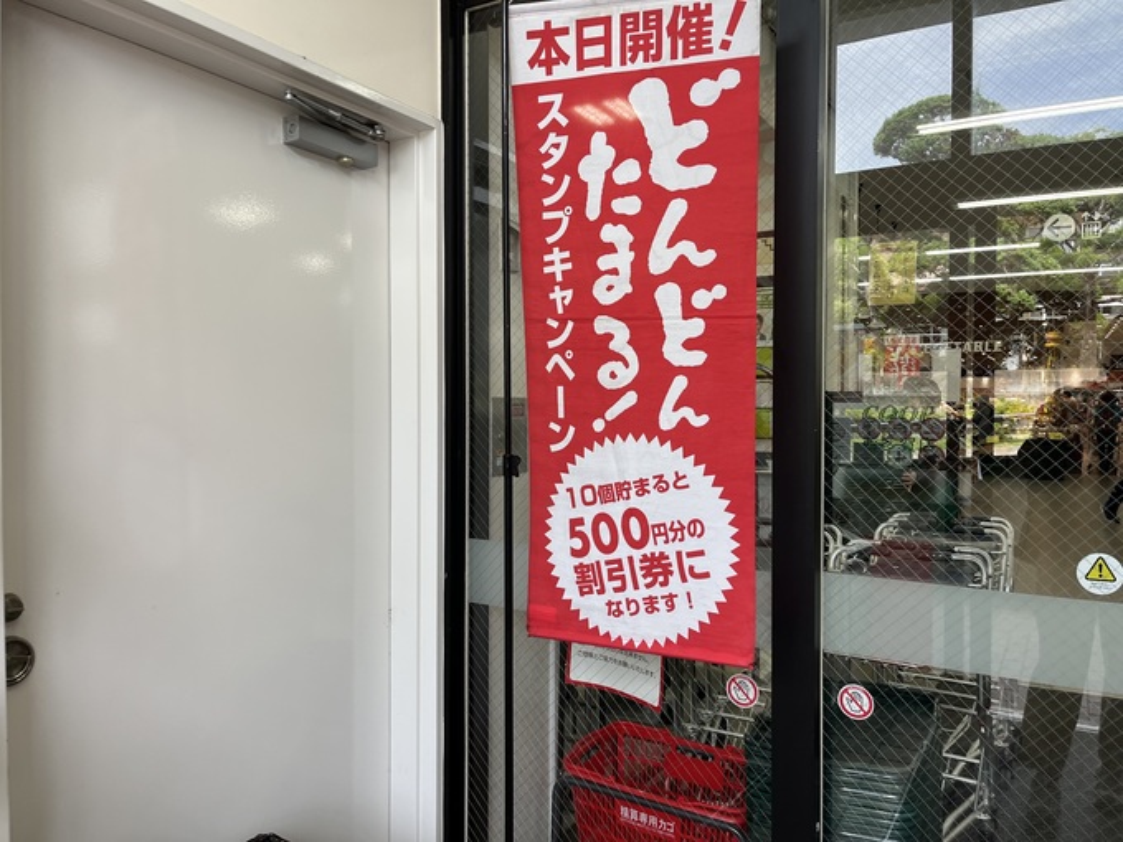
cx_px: 562
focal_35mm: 26
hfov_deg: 67.3
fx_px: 843
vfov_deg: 53.1
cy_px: 421
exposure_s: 1/138
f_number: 1.6
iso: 32
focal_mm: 5.1
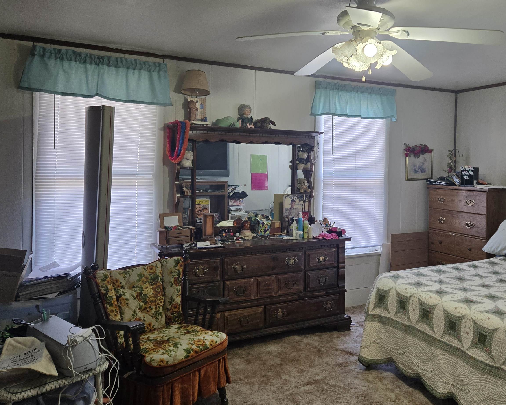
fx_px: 449
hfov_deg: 58.4
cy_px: 177
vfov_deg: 48.4
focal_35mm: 30
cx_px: 295
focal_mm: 5.4
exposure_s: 1/120
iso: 160
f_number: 1.8
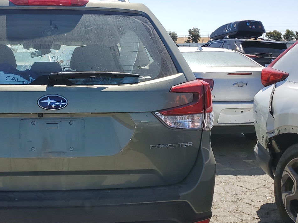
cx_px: 65
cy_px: 112
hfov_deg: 41.3
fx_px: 379
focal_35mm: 44
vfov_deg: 32.9
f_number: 1.5
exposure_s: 1/3333
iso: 50
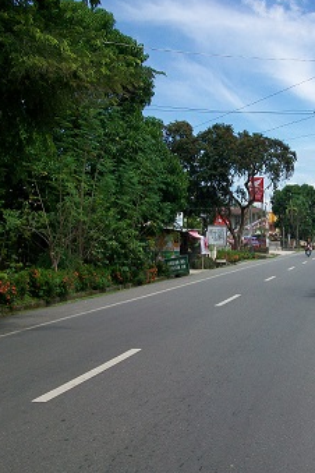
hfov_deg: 28.8
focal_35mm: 45
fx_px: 591
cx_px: 279
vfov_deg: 43.6
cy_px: 236
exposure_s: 1/320
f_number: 5.5
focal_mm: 5.7
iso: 64
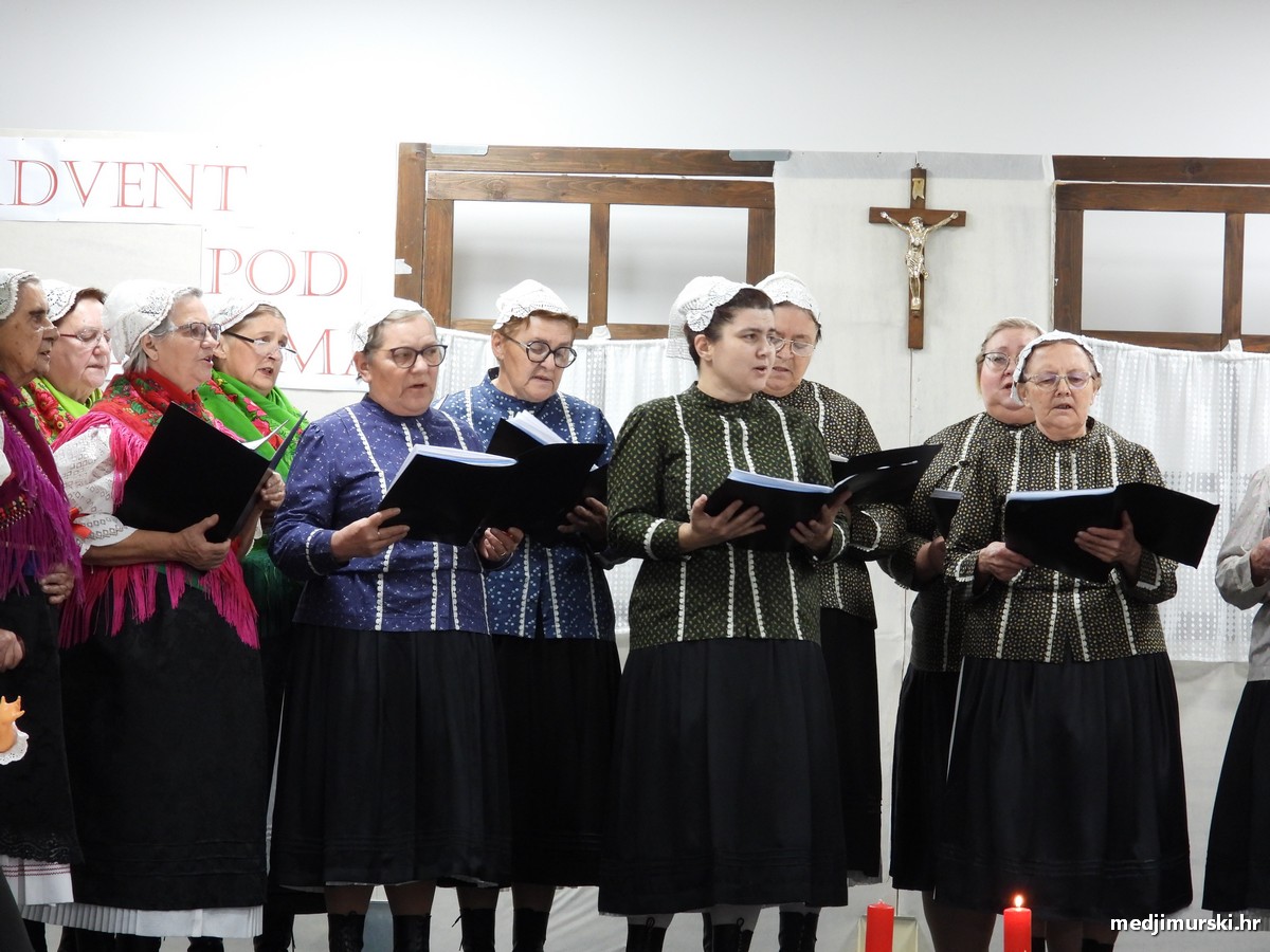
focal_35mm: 155
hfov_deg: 12.7
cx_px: 635
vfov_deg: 9.6
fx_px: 5687
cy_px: 476
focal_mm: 27.9
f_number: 4
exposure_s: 1/20
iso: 400
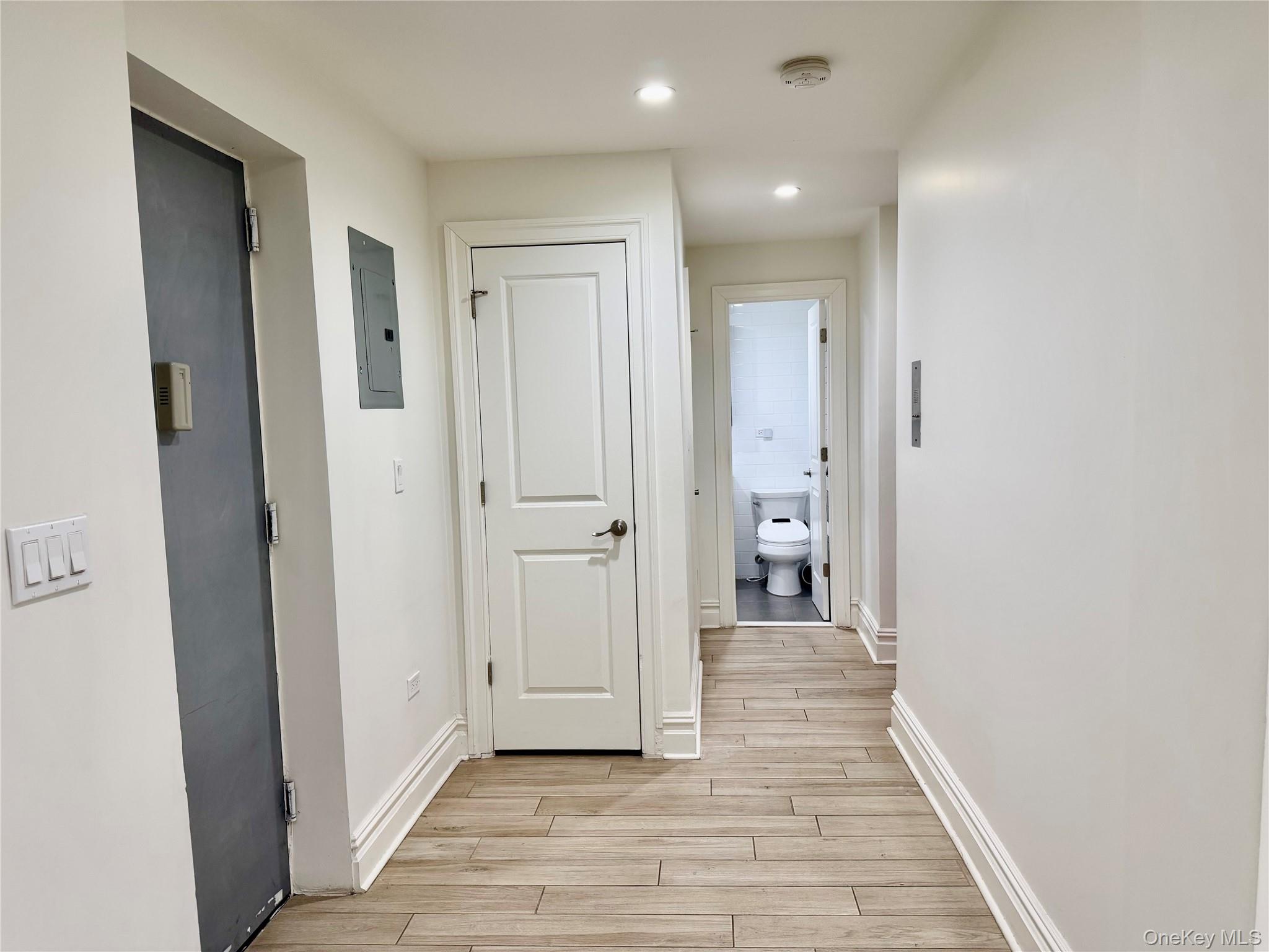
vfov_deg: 56.8
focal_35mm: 24
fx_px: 880
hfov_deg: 71.6
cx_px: 634
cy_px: 476
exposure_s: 1/120
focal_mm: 6.76
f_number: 1.78
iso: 160
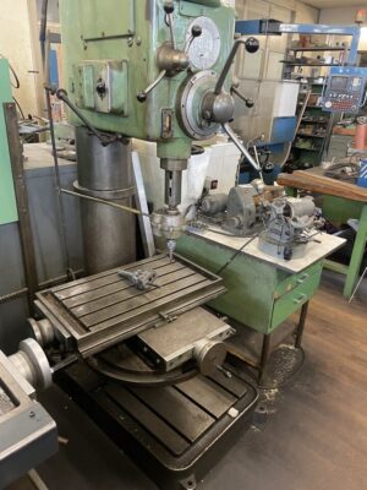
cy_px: 245
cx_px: 184
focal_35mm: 26
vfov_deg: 67.3
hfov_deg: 53.1
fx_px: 368
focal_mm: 4.2
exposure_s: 1/50
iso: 320
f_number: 1.6
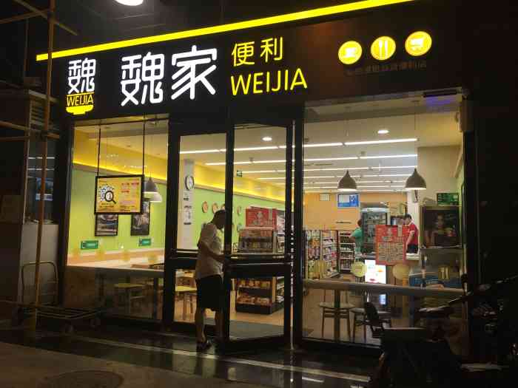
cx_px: 259
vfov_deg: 48.2
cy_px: 194
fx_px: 434
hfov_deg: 61.7
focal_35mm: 29
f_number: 2.2
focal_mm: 4.15
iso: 25
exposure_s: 1/33
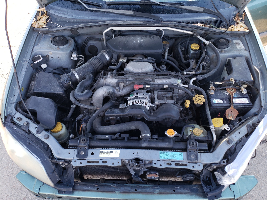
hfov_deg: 67.3
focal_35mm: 26
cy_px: 100
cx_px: 134
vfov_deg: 53.1
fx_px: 201
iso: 51
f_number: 1.5
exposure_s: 1/120
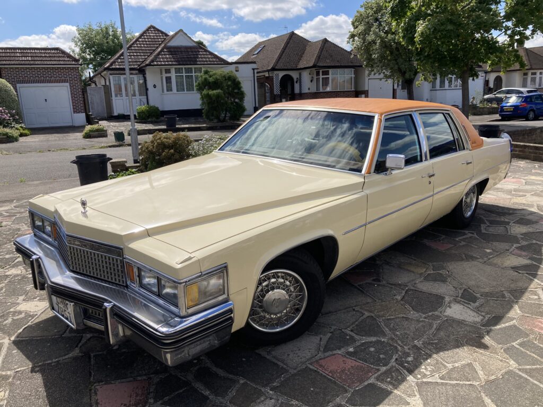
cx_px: 272
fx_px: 439
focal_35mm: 28
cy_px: 204
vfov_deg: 49.7
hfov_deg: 63.4
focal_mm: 3.99
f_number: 1.8
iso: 25
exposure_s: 1/3003
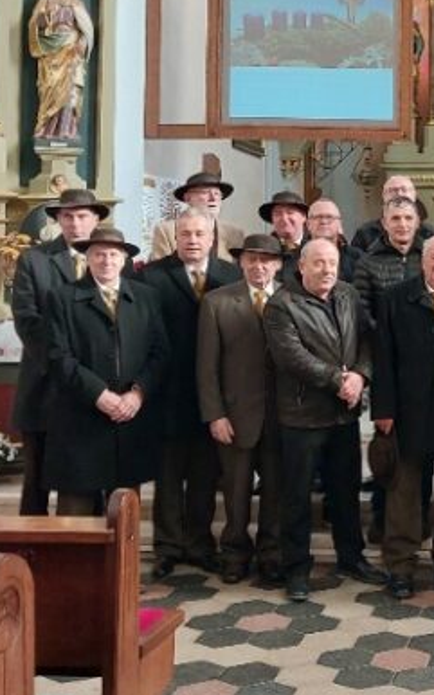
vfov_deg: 35.4
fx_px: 1080
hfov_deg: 20.7
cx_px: 565
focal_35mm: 57
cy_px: 247
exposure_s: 1/50
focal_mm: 4
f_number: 1.8
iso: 160
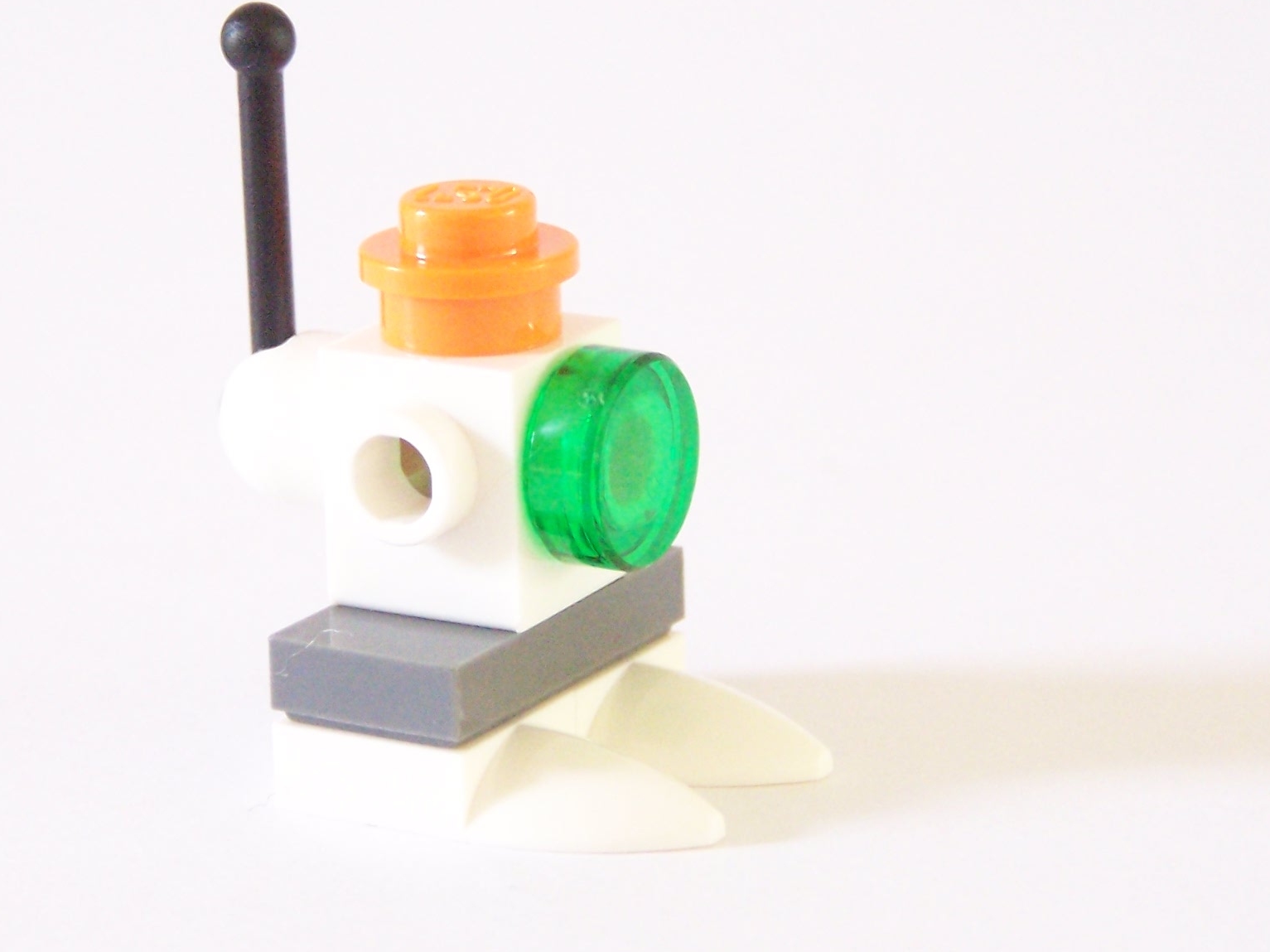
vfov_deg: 9.4
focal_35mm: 158
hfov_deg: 12.5
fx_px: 5795
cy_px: 408
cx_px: 558
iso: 400
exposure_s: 1/30
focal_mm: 15.6
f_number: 3.2
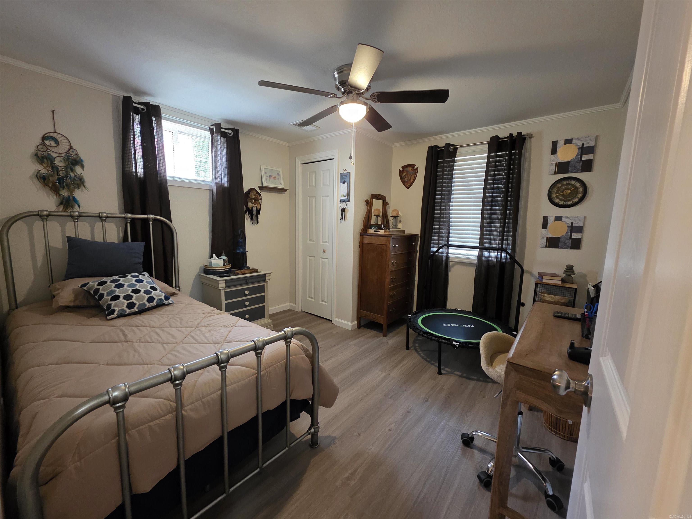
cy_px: 260
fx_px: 260
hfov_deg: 106.2
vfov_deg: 89.9
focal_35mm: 13
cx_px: 346
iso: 640
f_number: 1.9
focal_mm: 2.2
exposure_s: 1/60
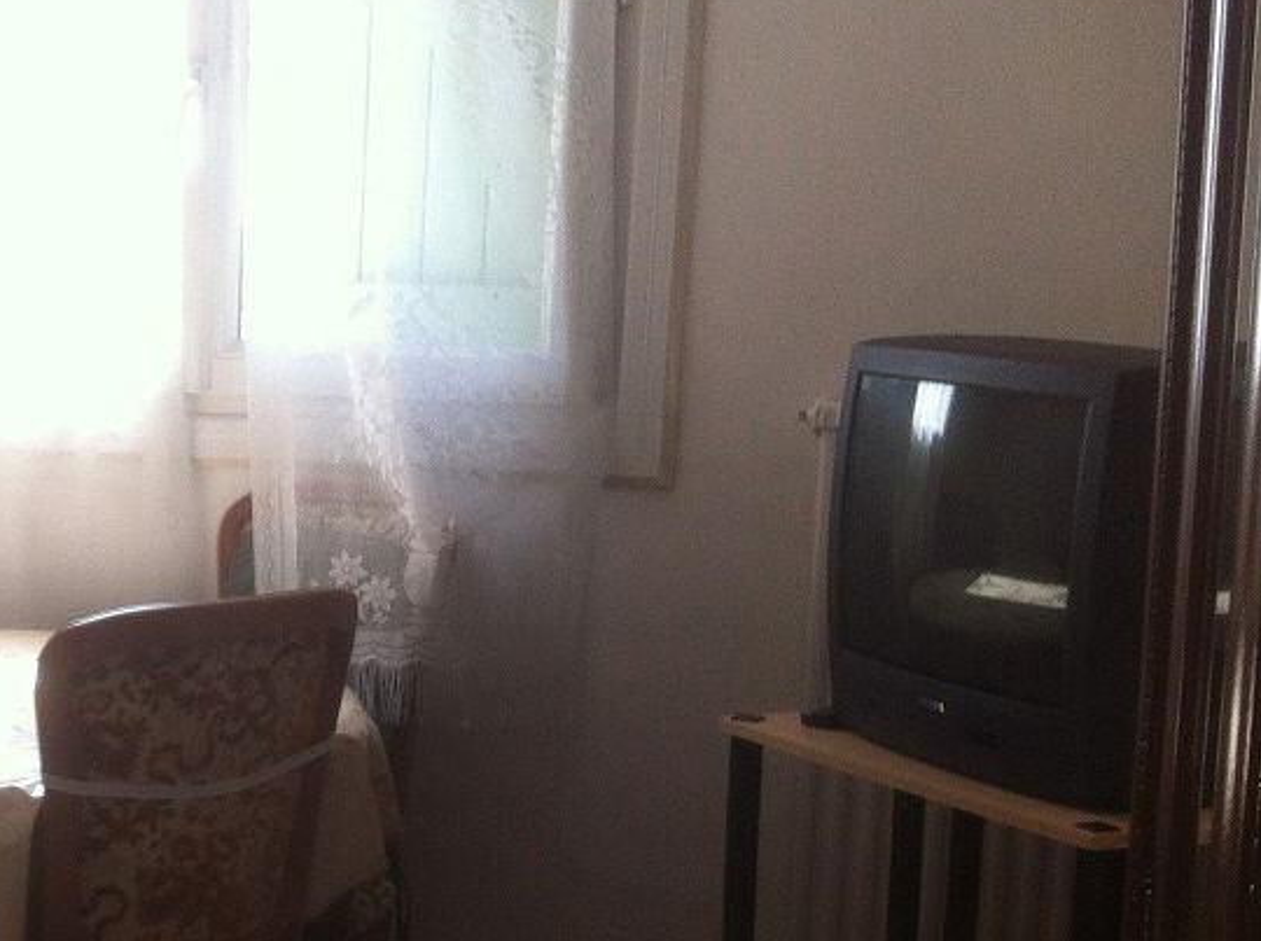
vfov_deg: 17.4
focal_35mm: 84
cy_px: 726
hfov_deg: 21.8
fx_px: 3055
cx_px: -213
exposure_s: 1/60
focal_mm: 3.85
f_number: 2.8
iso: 80
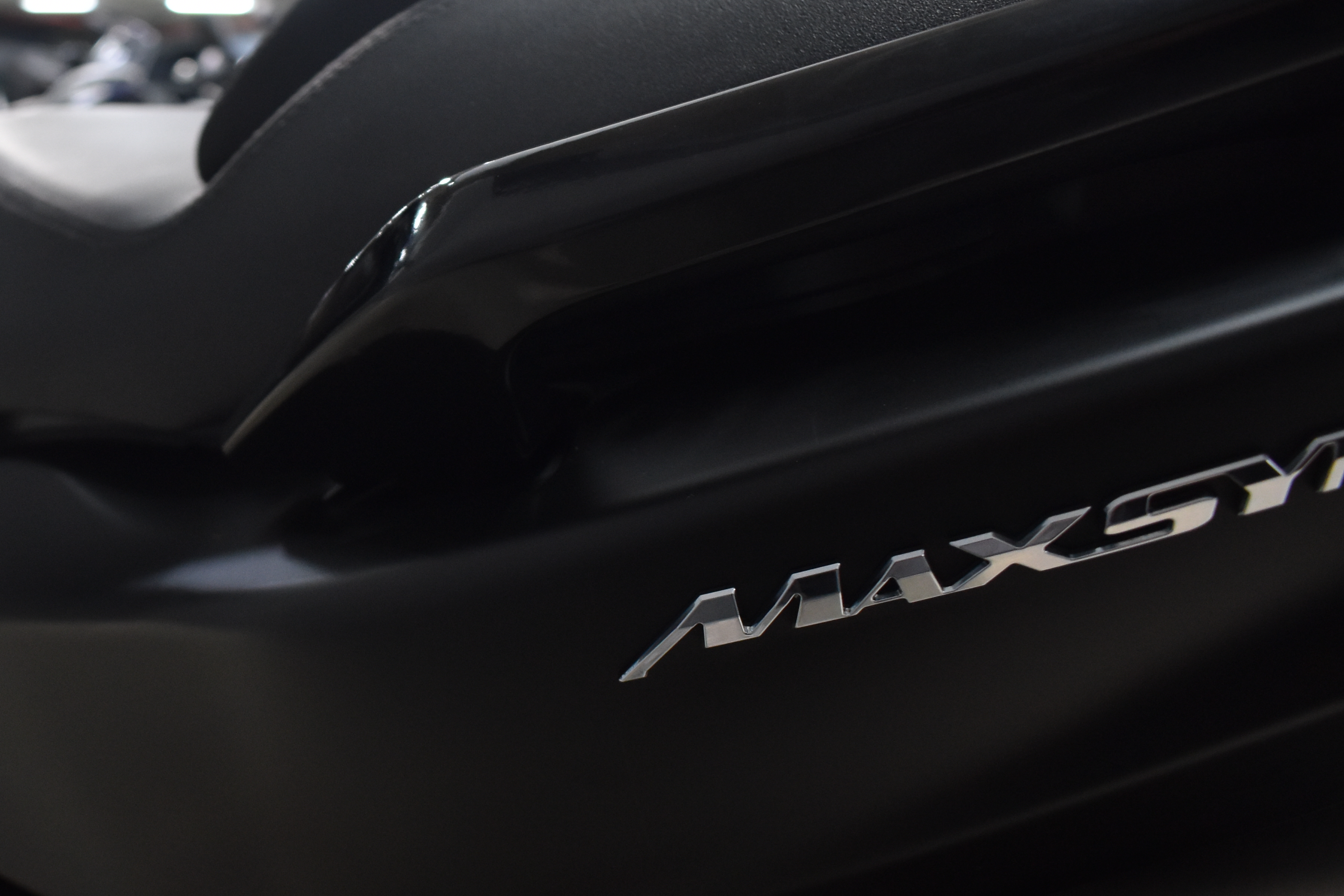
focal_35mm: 45
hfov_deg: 41.5
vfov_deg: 29.9
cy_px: 435
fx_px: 1680
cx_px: 245
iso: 800
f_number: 3.5
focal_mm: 18
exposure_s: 1/50
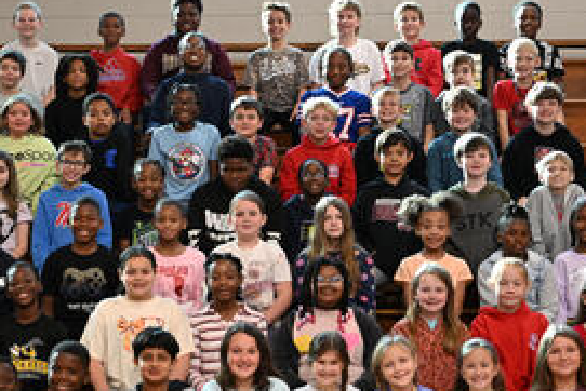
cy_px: 229
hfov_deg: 16.5
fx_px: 2019
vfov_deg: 11.1
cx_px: 169
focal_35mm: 124
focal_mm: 70
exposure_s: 1/500
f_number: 2.8
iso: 1250
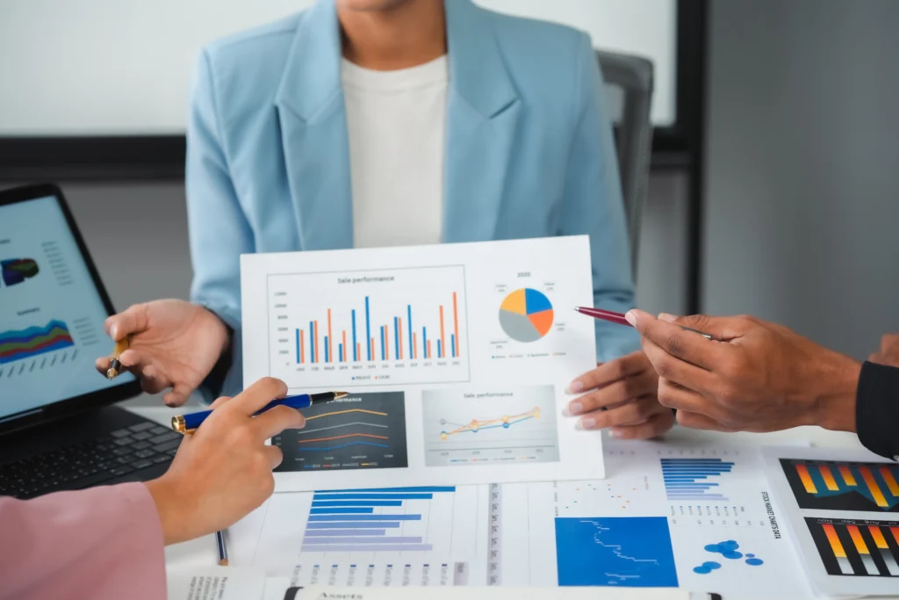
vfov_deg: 16.1
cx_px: 450
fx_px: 2123
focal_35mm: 85
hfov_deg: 23.9
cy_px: 300
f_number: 2.8
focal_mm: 85
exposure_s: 1/320
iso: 320
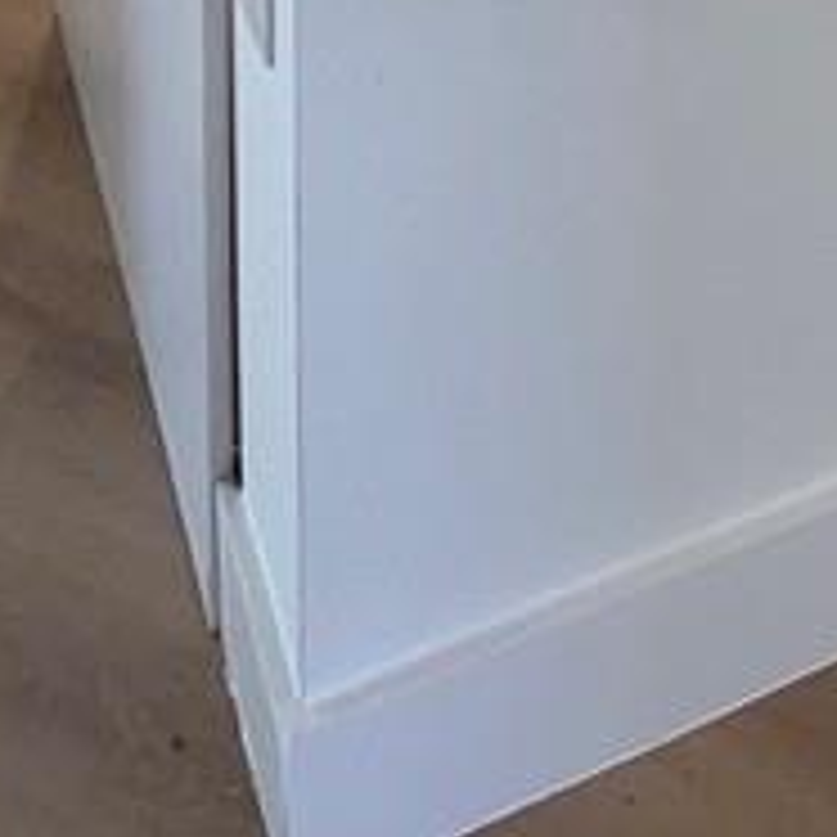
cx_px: 382
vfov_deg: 16.7
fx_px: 1860
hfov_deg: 25.3
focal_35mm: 68
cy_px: -958
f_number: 2.2
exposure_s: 1/120
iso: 250
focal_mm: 2.22
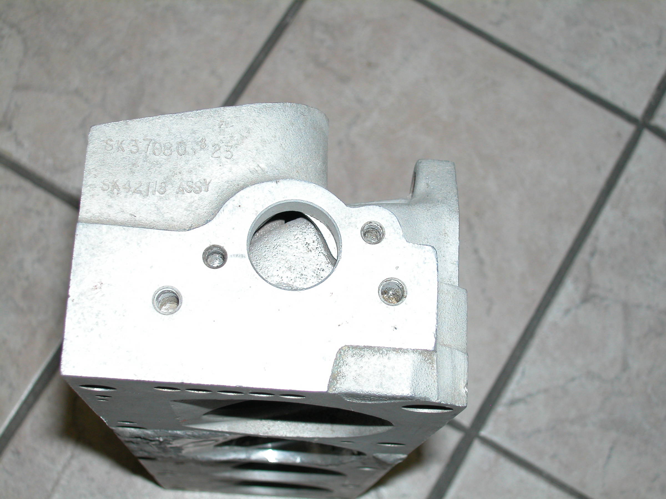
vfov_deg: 22.9
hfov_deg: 30.3
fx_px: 1231
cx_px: 333
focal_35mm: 64
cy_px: 250
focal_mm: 16.2
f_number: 4
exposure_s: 1/121
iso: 125
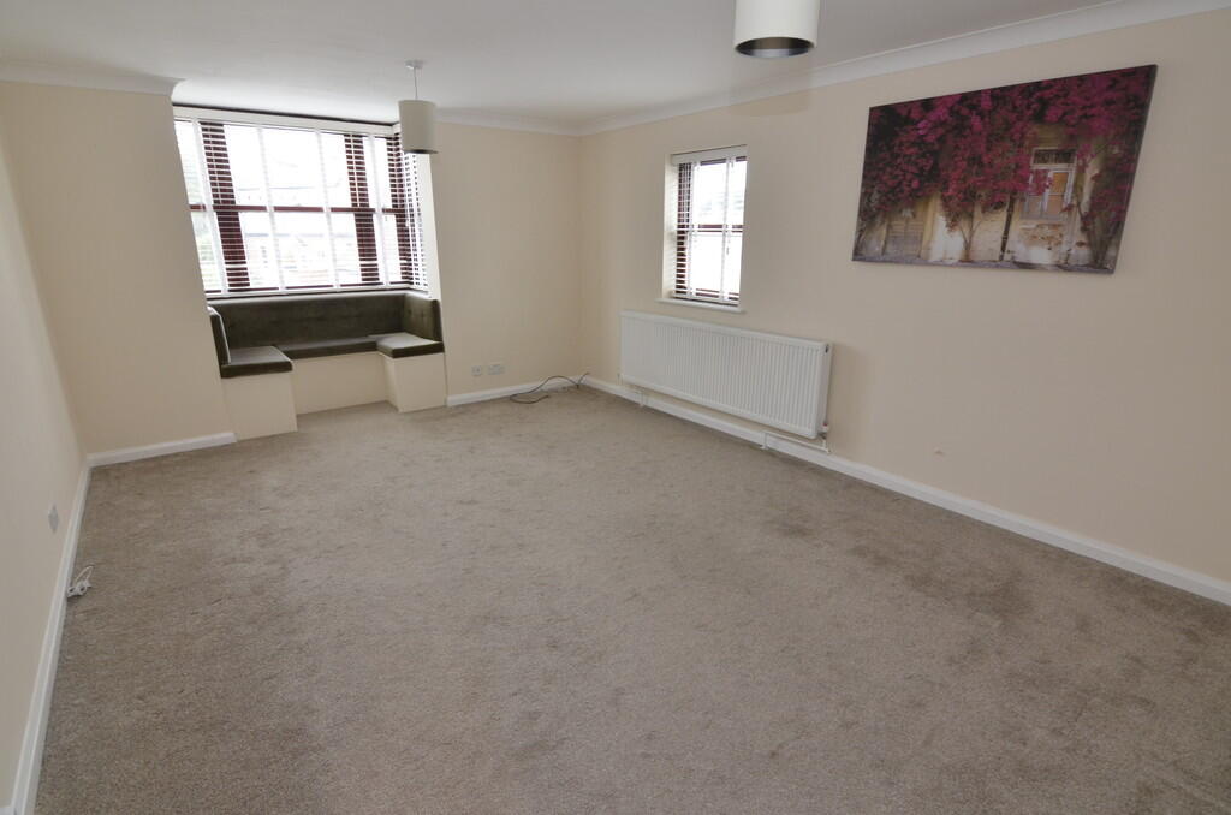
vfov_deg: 67.1
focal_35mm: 18
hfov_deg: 90.1
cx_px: 616
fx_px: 614
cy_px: 408
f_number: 5
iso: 720
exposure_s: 1/60
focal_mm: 12
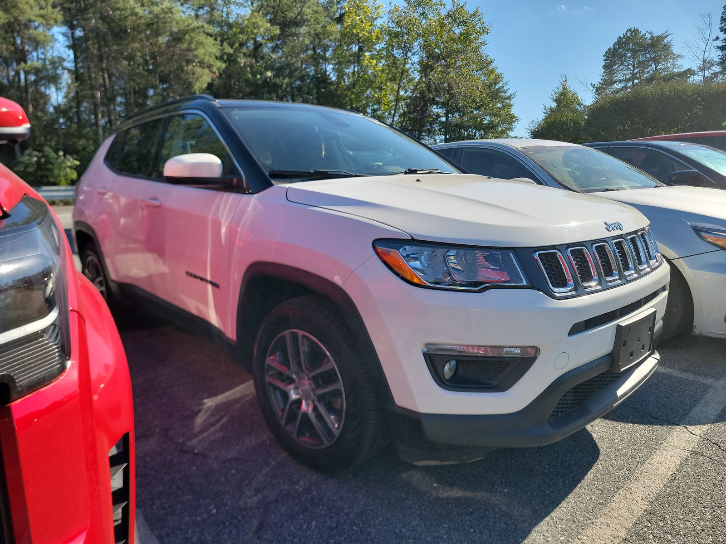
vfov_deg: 56.8
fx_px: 503
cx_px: 363
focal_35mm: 24
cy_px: 272
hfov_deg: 71.6
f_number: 1.8
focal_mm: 6.7
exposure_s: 1/658
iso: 50
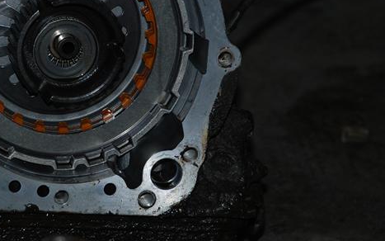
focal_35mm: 223
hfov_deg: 9.4
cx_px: 86
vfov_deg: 5.9
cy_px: 52
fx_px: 2339
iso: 100
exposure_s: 1/60
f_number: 5.6
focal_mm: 85
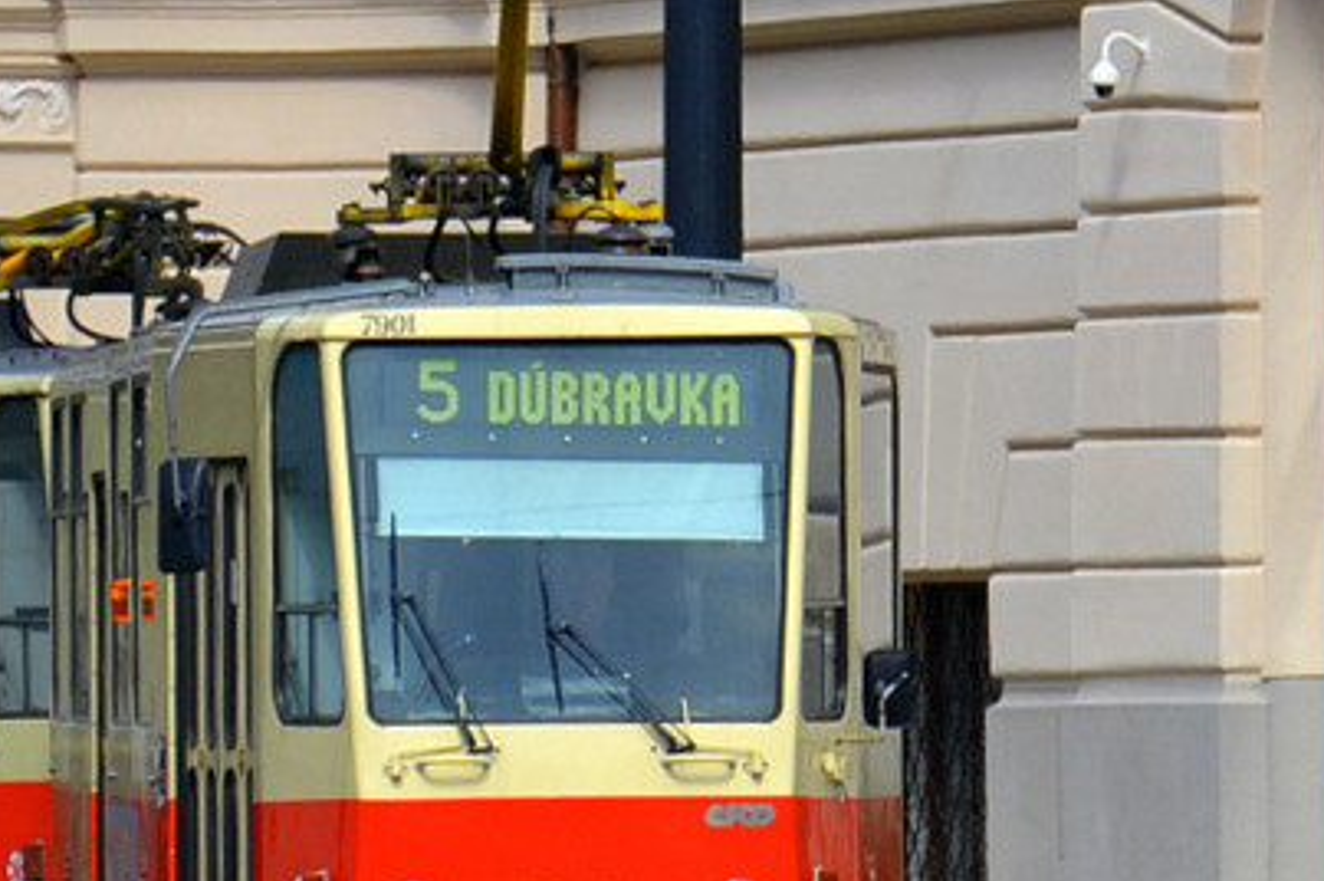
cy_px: 835
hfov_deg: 4.4
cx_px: 696
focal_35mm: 469
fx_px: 17252
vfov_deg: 2.9
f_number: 5.6
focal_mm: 105
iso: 140
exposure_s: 1/500
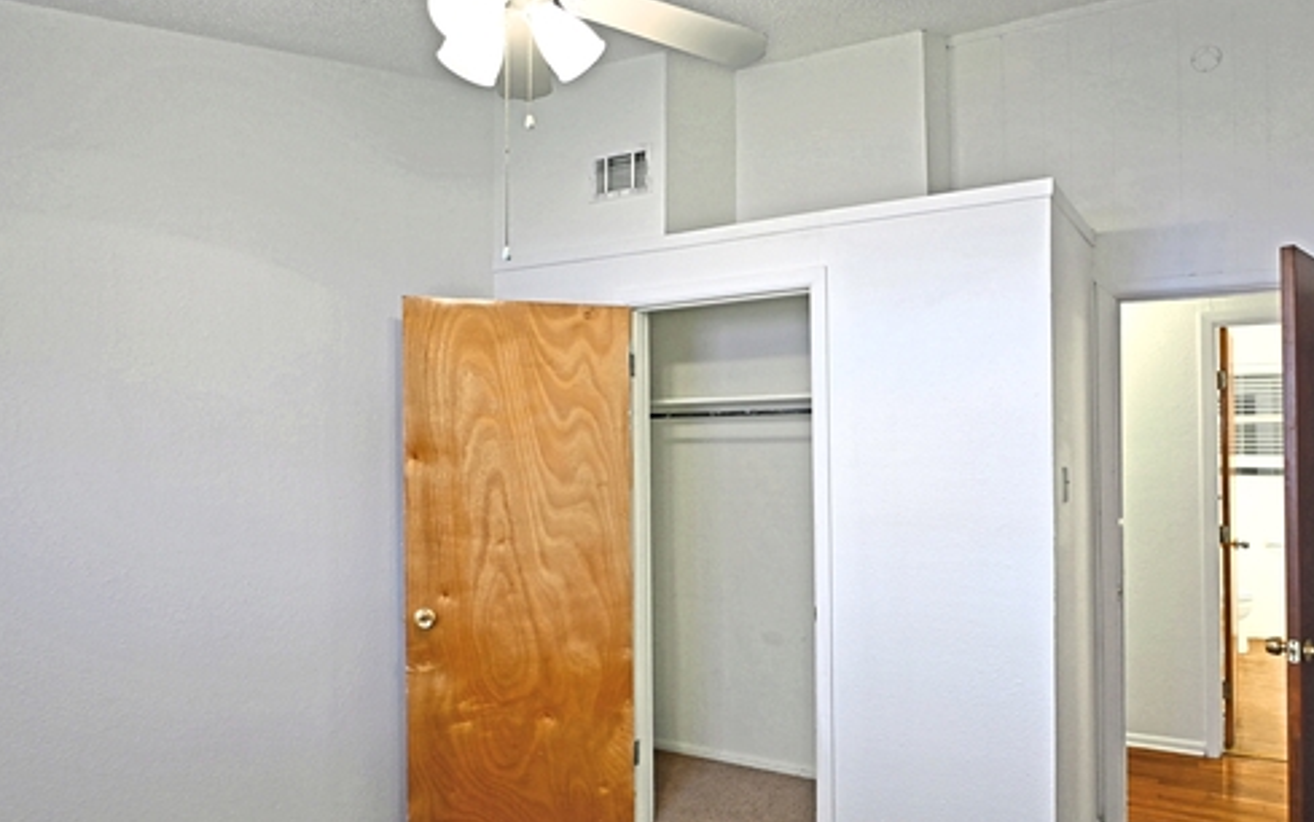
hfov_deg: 73.7
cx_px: 806
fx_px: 860
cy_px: 475
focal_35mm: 24
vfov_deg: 50.9
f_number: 3.5
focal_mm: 12
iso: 200
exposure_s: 1/20
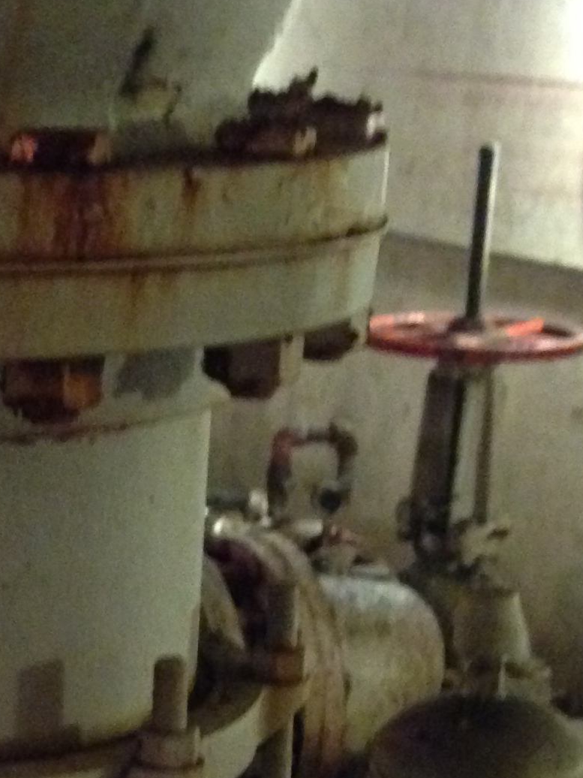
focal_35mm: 104
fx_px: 2335
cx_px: -121
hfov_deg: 13.8
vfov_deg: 18.4
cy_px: 765
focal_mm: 4.12
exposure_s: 1/15
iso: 500
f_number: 2.4
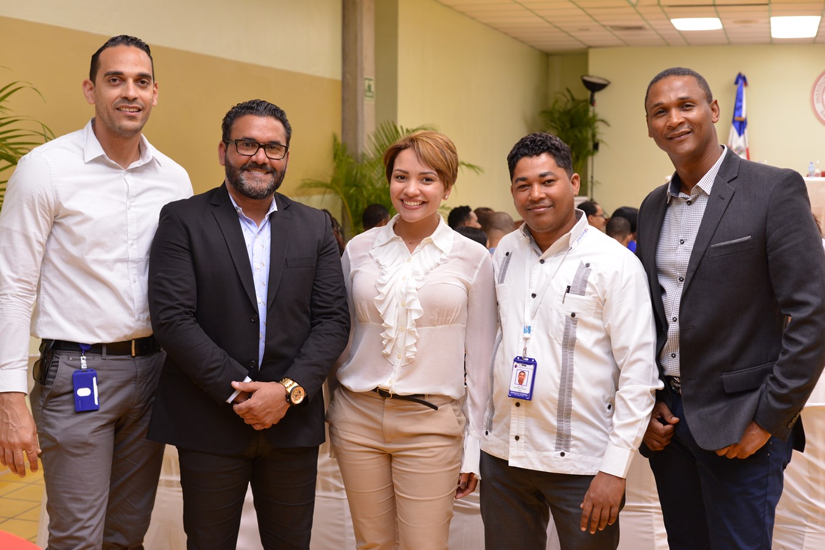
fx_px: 1146
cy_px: 275
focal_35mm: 50
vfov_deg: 27.0
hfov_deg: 39.6
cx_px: 412
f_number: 6.3
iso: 1600
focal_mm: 50
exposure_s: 1/100
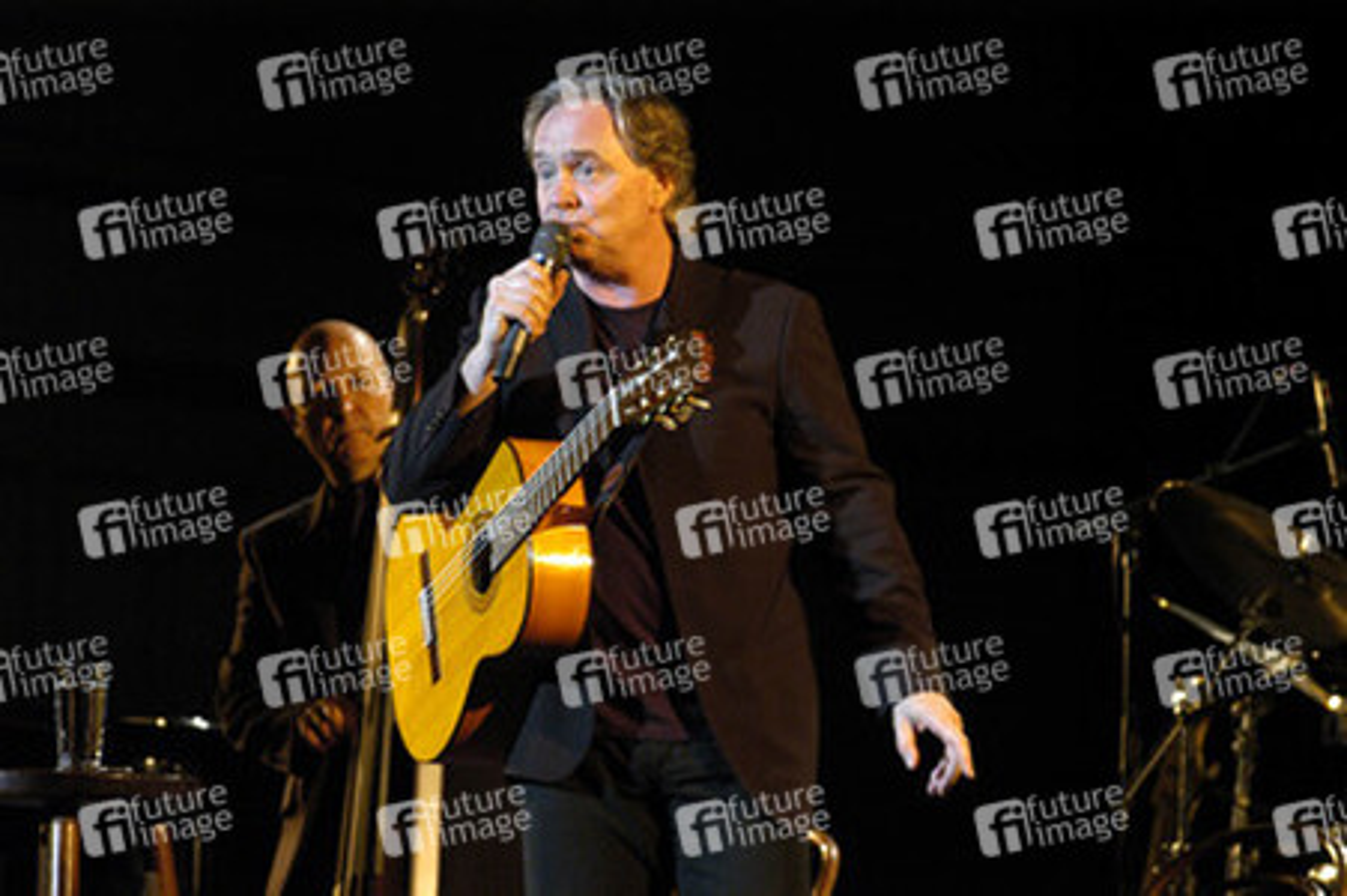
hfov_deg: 7.9
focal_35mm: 262
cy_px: 448
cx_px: 674
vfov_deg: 5.2
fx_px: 9814
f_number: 4
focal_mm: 175
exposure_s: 1/60
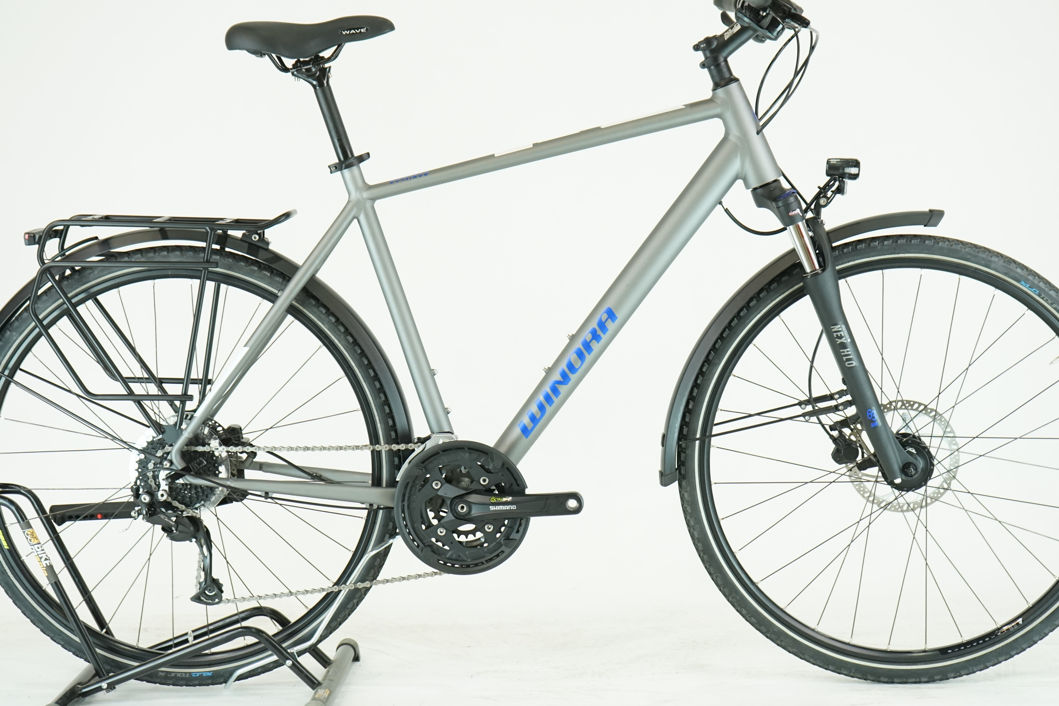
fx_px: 1971
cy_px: 292
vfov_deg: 20.3
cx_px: 540
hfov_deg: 30.1
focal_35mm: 67
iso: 1600
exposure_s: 1/200
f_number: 5.6
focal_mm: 54
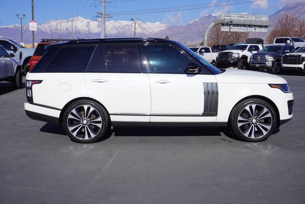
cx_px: 152
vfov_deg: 30.9
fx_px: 369
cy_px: 102
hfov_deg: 44.9
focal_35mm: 44
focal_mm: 29
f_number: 11
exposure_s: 1/250
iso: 100
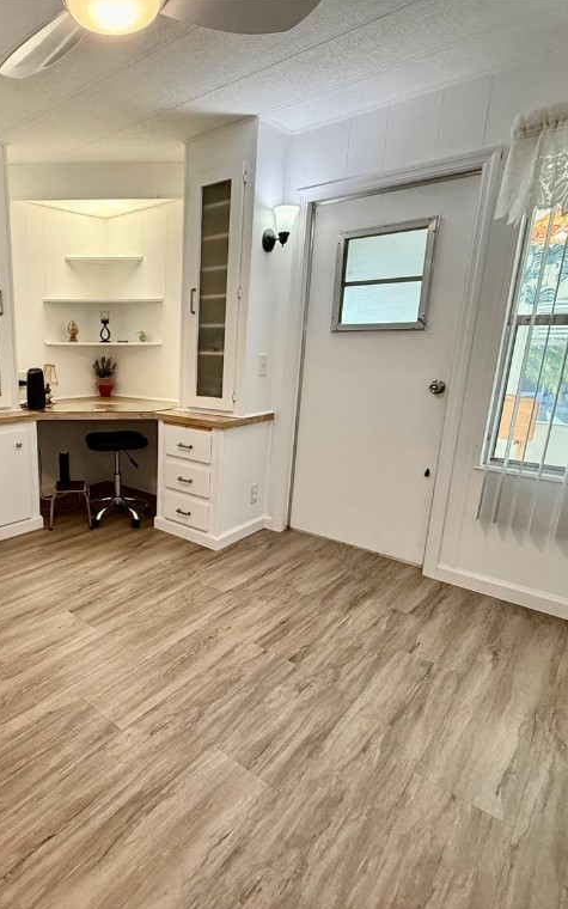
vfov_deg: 85.1
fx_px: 495
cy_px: 454
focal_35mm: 20
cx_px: 128
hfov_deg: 56.1
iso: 250
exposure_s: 1/120
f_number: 2.2
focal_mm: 2.22
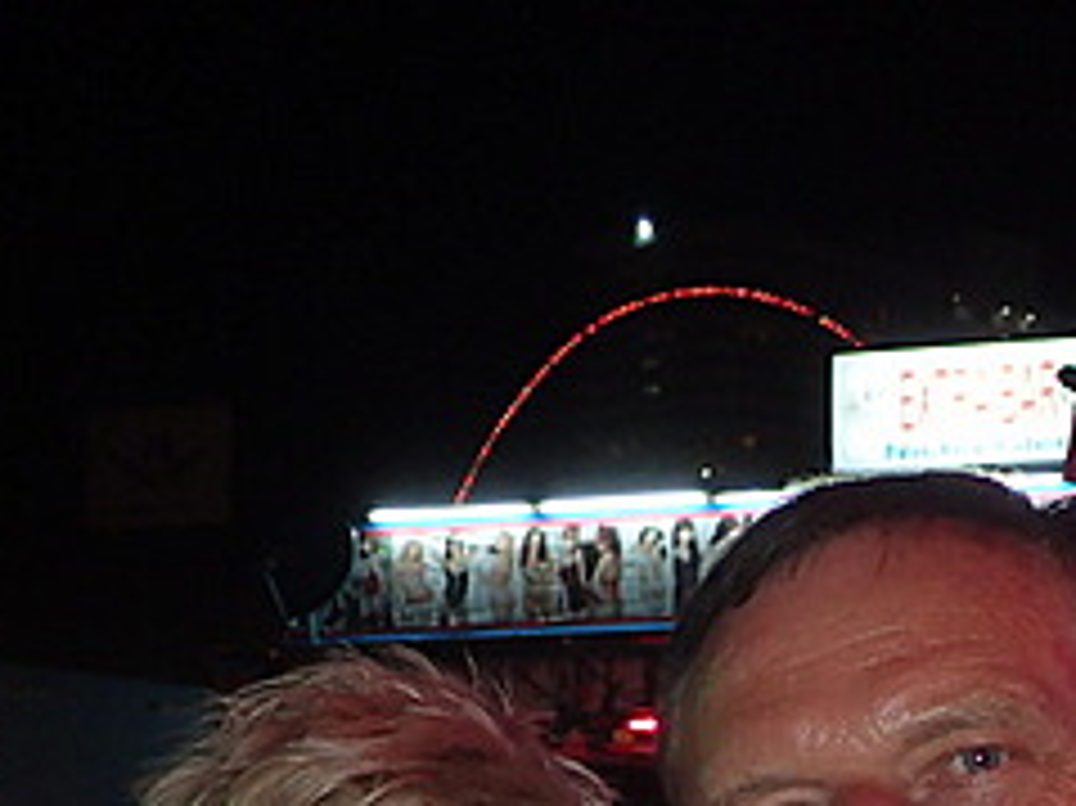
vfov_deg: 13.2
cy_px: 1130
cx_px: 725
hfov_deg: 18.3
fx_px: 3324
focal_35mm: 107
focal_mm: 5.87
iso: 200
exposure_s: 1/30
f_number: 2.4
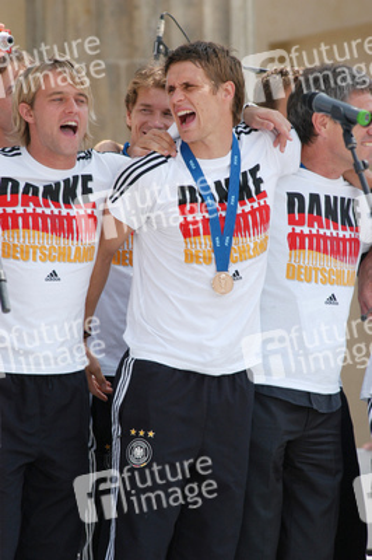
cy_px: 280
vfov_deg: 6.9
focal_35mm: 300
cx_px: 186
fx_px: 4658
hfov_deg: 4.6
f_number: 9
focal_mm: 200
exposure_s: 1/320
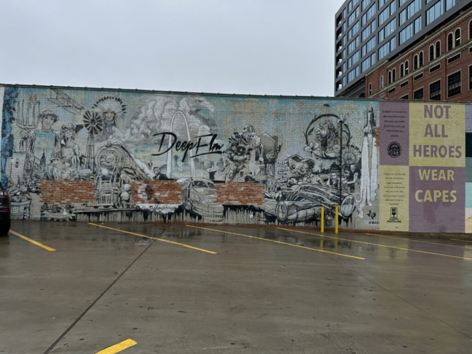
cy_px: 177
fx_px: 327
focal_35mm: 24
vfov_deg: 56.8
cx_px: 236
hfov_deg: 71.6
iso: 80
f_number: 1.78
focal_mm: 6.86
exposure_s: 1/3247
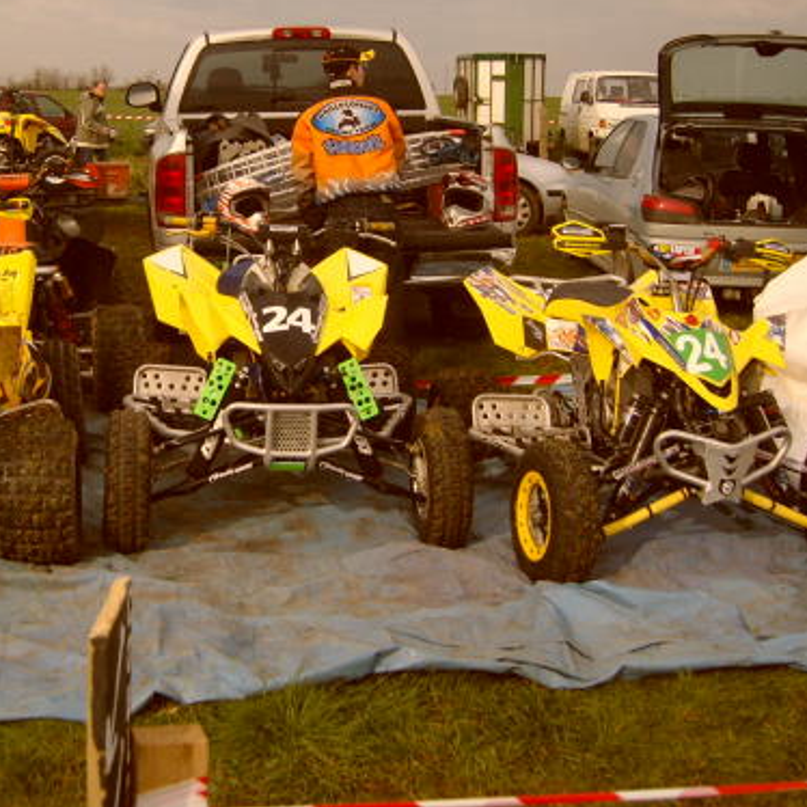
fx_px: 1398
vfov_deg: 32.1
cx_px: 270
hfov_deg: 31.9
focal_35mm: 53
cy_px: 311
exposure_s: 1/180
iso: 80
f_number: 7.1
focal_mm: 7.4
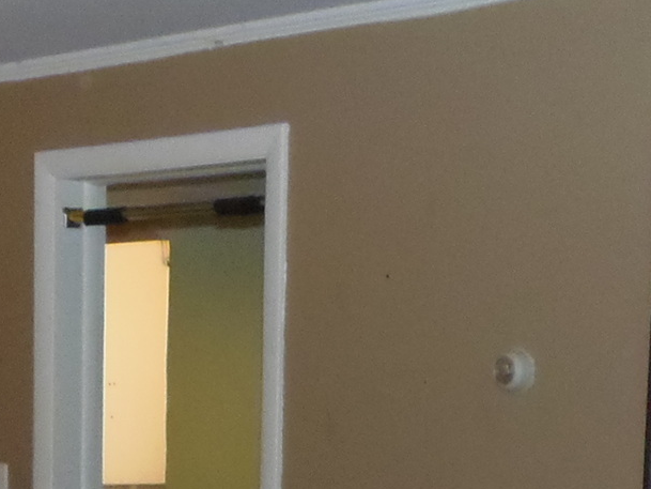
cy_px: 794
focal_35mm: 121
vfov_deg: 11.6
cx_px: 1
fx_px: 2276
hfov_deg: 16.0
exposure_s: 1/30
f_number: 2.9
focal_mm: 4.3
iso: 250
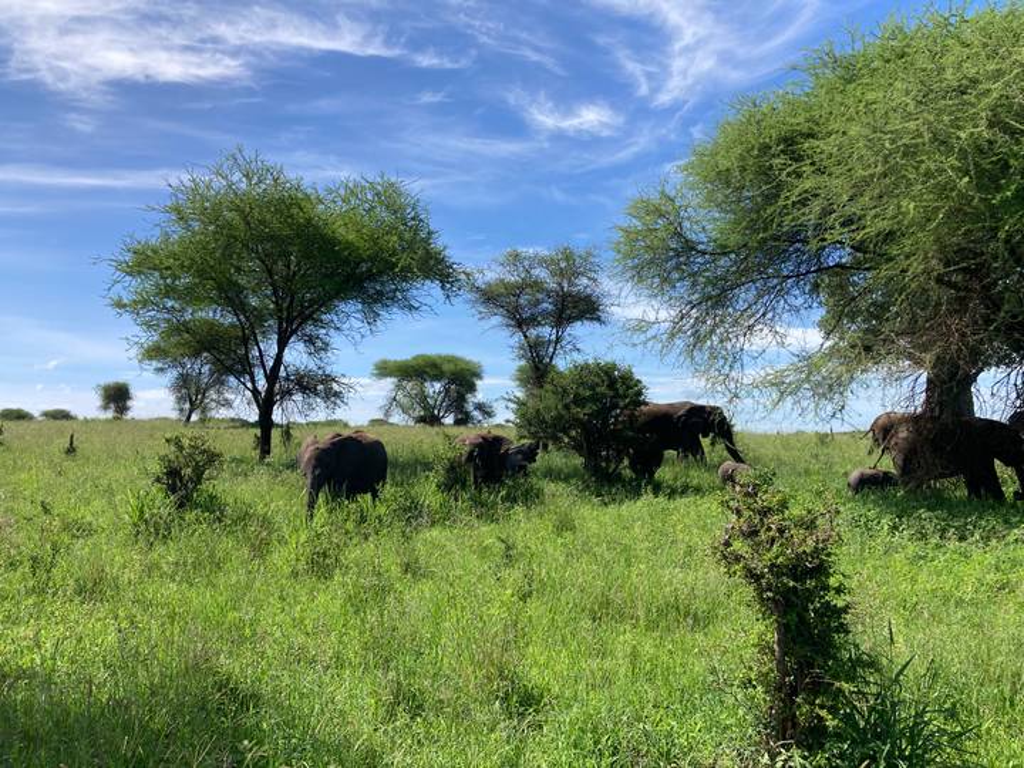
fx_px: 828
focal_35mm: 28
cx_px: 512
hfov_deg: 63.4
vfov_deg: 49.7
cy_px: 384
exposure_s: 1/1548
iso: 20
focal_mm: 3.99
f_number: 1.8
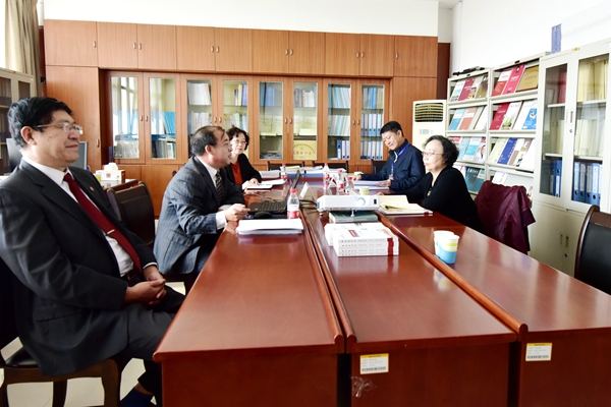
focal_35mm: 16
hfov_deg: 96.7
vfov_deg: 73.7
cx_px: 306
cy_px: 204
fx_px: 272
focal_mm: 16
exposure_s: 1/200
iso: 1600
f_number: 7.1
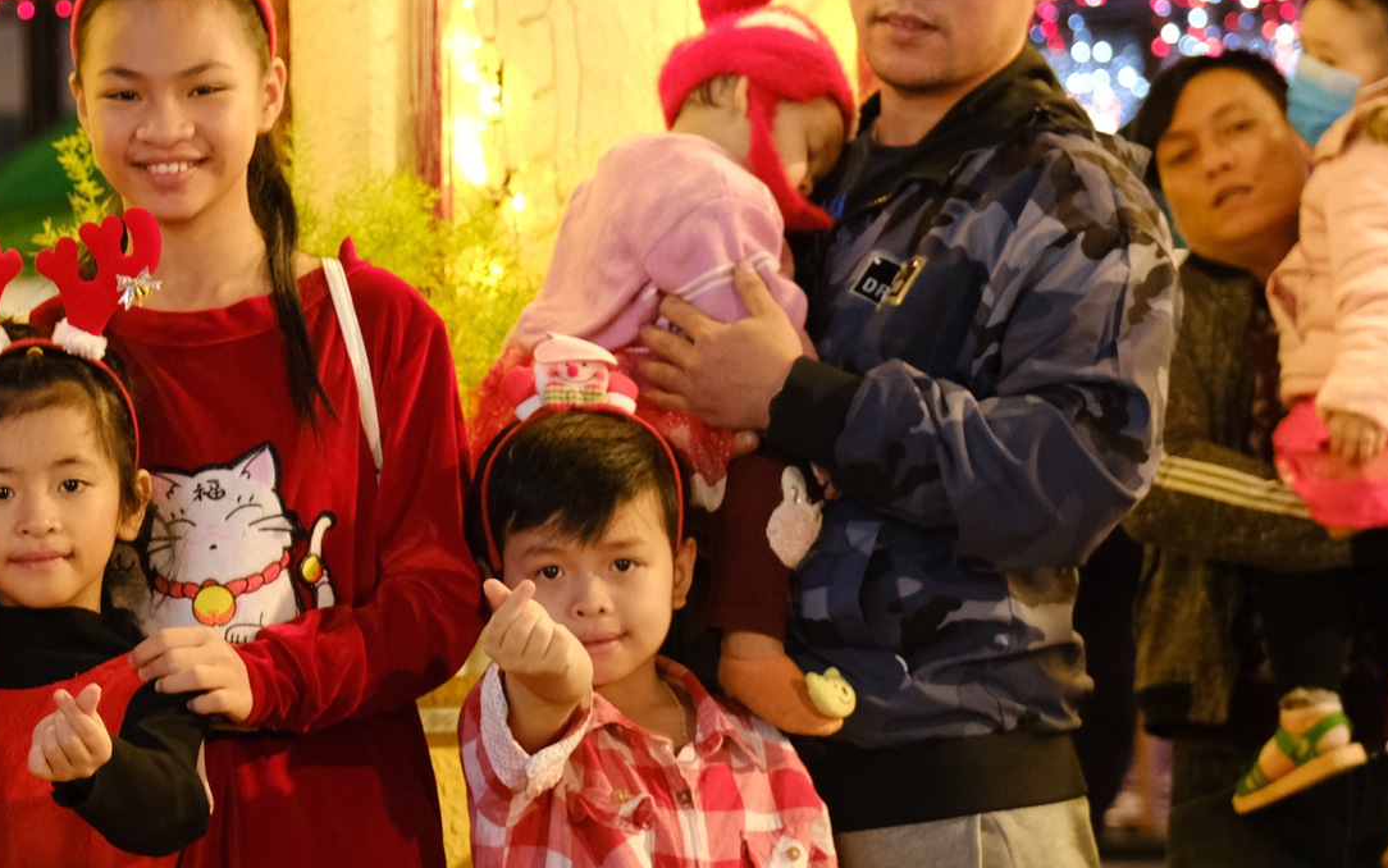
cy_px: 410
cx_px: 198
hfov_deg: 14.7
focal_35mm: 141
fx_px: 5335
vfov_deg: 9.3
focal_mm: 50
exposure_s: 1/80
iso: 2000
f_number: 2.8
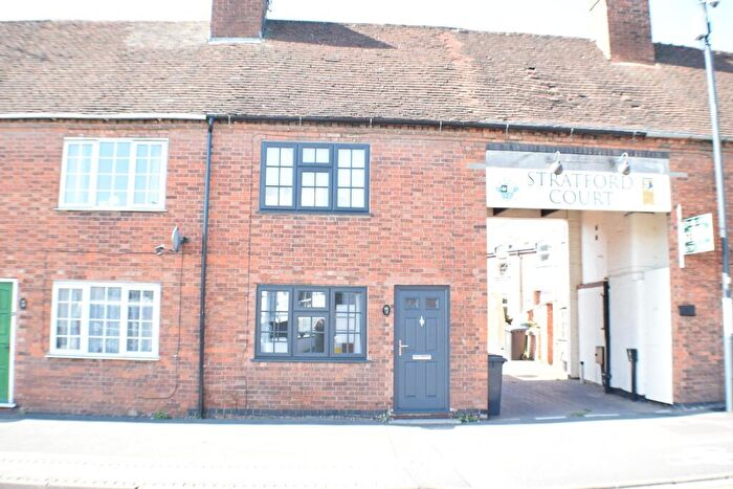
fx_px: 825
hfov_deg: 47.9
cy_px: 244
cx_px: 366
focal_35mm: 40
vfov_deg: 33.0
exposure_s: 1/50
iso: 125
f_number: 7.1
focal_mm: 27
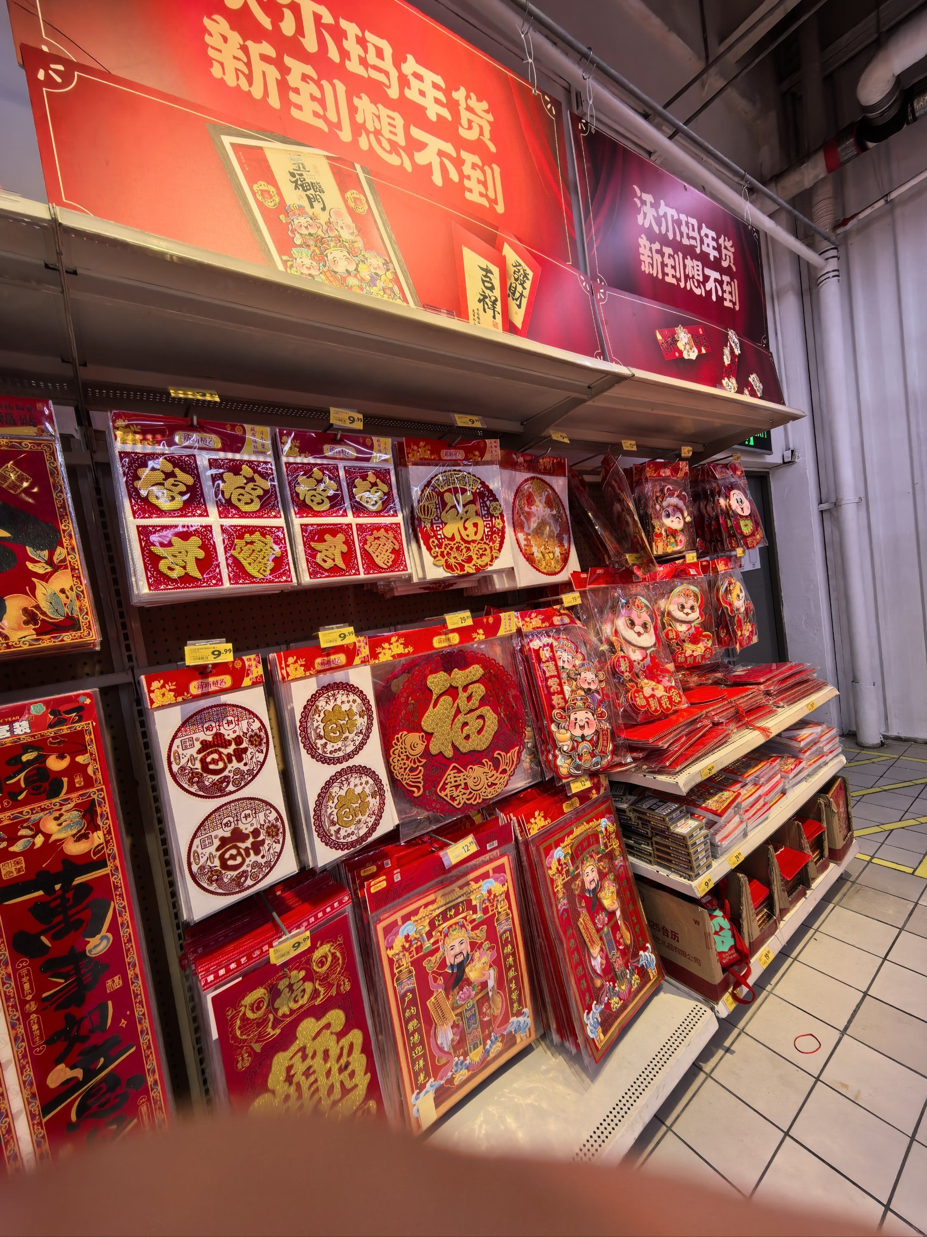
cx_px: 464
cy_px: 618
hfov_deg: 89.9
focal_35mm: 13
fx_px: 464
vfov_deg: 106.2
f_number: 2.2
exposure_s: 1/100
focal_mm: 1.95
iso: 64
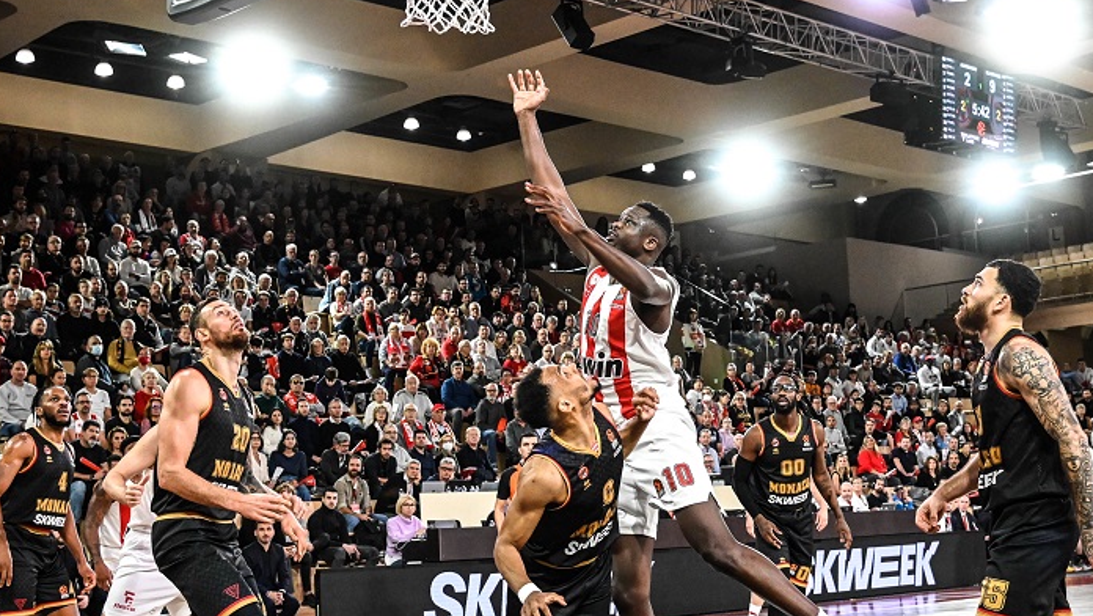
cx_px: 649
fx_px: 1623
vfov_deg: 21.5
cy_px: 313
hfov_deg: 37.1
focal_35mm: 56
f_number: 5
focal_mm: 38
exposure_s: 1/1000
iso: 4000
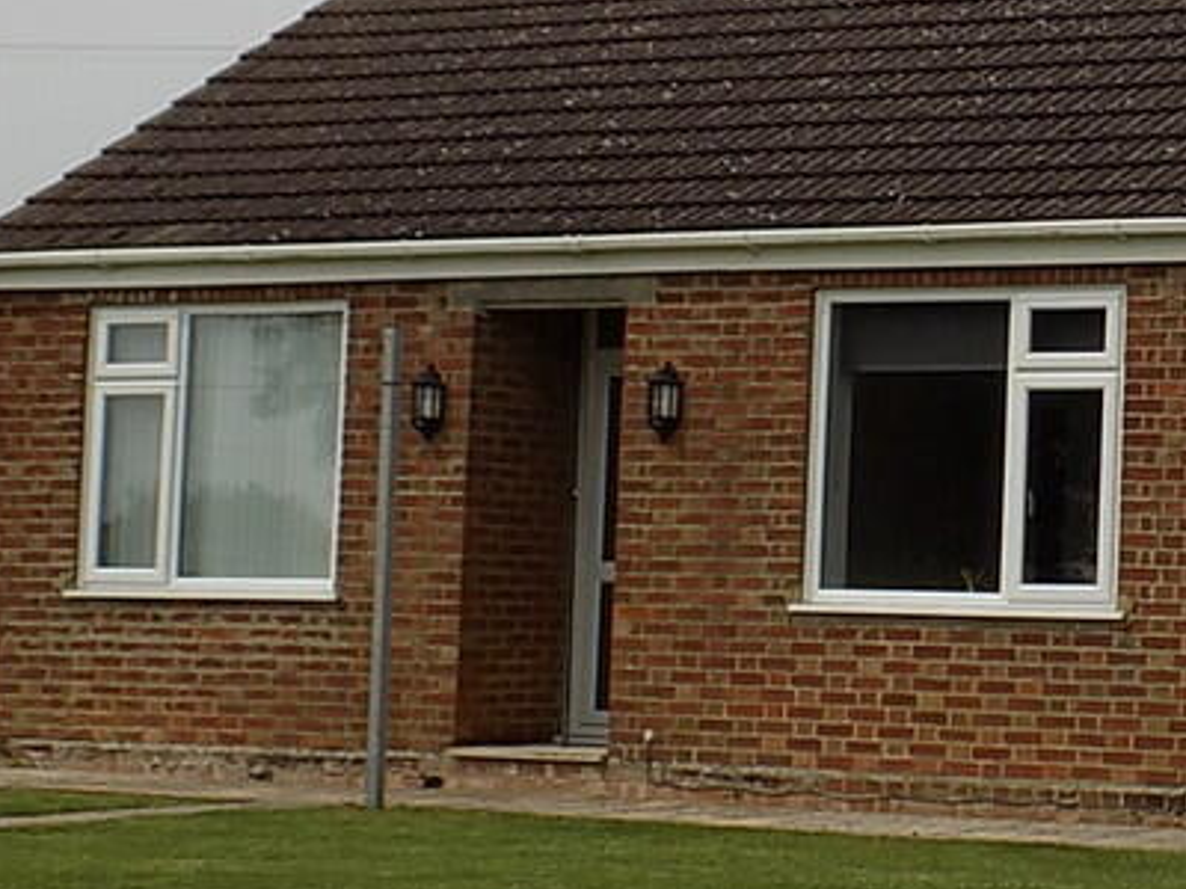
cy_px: 314
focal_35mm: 105
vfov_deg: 14.1
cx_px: 1340
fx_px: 3597
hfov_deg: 18.0
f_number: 3.6
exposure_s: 1/1250
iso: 80
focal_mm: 7.3
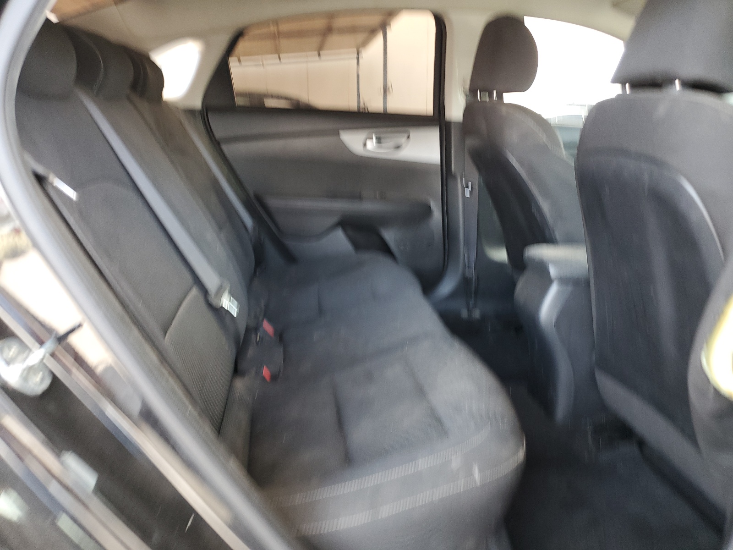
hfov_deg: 67.3
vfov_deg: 53.1
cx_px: 366
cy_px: 275
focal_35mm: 26
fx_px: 551
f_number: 1.5
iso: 106
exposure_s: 1/60.2
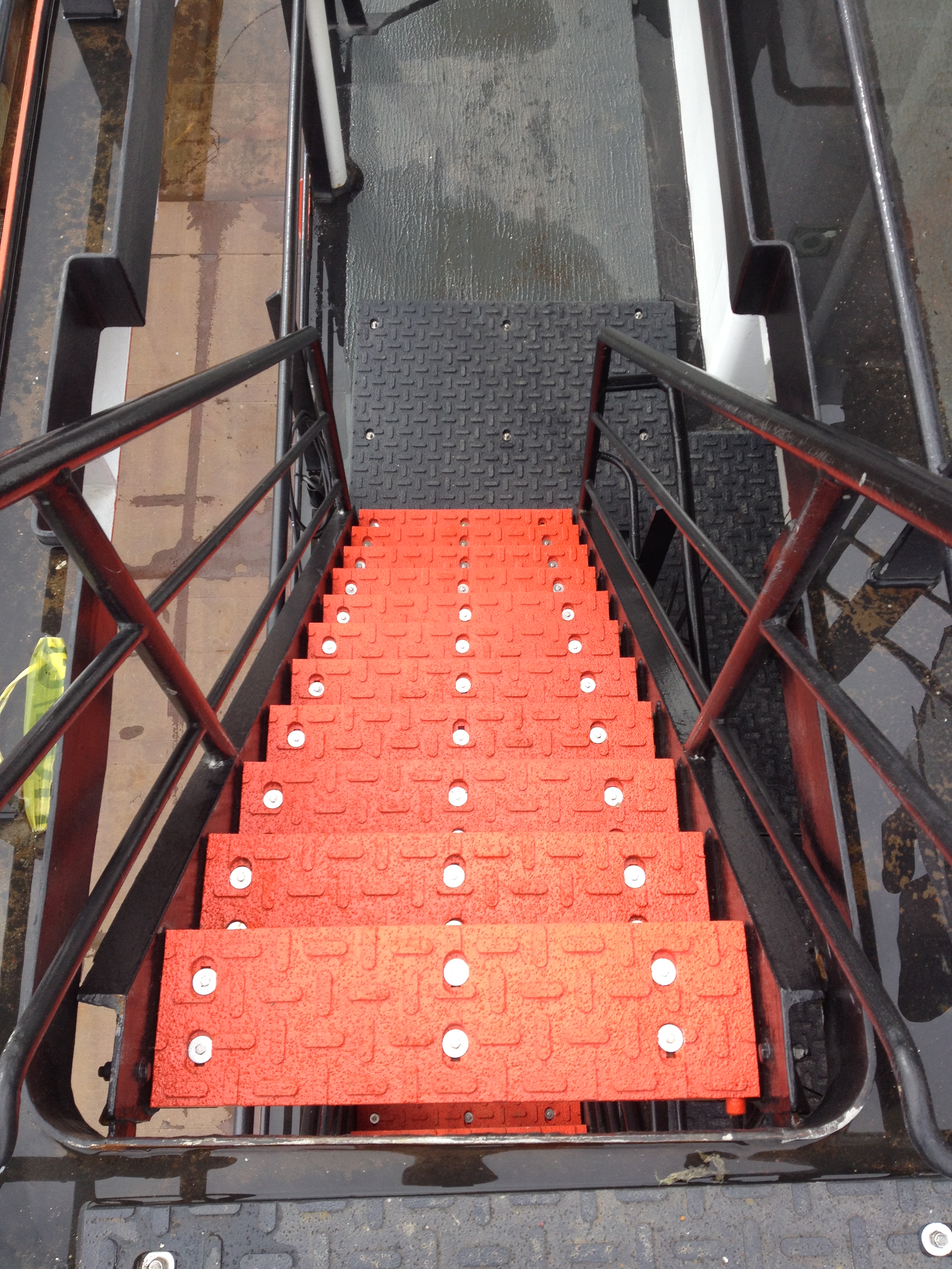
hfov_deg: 40.7
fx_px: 1283
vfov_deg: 52.6
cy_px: 634
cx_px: 476
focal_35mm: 35
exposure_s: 1/250
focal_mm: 4.28
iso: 50
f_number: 2.4
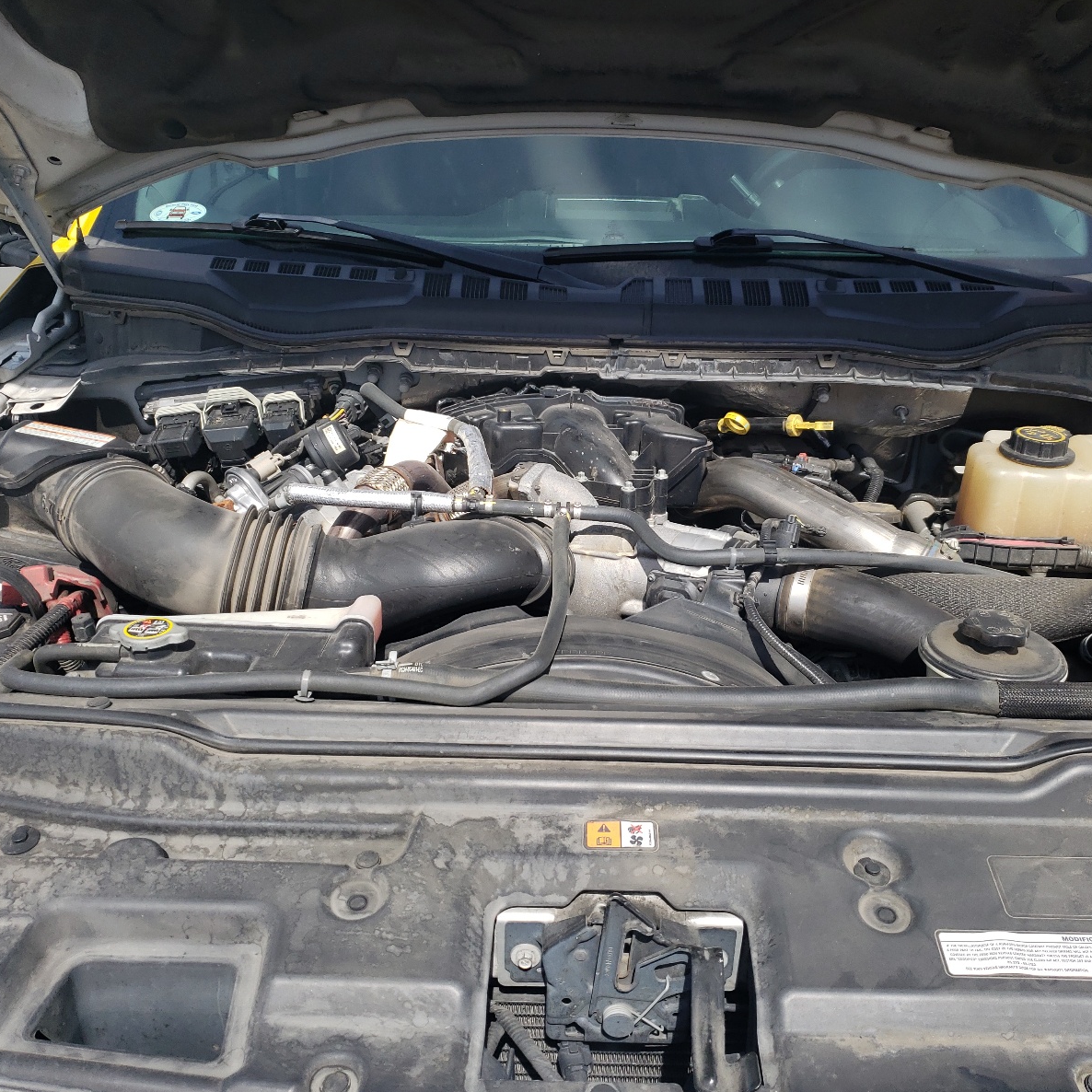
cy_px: 543
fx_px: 1106
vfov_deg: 52.5
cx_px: 616
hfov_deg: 52.4
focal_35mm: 31
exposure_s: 1/2000
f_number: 1.5
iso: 50
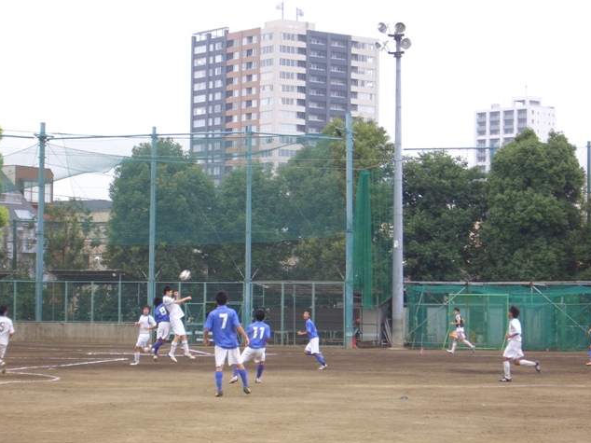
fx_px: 1809
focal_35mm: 106
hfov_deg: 18.6
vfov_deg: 14.0
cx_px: 296
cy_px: 223
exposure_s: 1/125
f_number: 4.8
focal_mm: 17.4
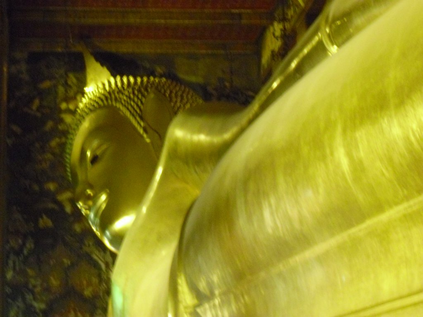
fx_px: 1136
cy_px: 158
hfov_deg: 21.1
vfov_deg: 15.9
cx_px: 212
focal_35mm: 93
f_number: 4.7
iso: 800
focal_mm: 15.3
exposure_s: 1/15
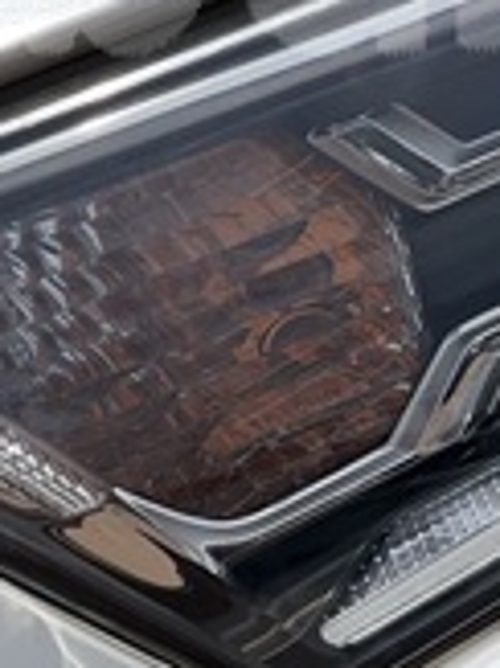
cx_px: 500
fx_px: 5477
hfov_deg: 5.2
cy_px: -57
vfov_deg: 6.9
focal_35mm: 284
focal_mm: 9
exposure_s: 1/2273
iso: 32
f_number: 2.8
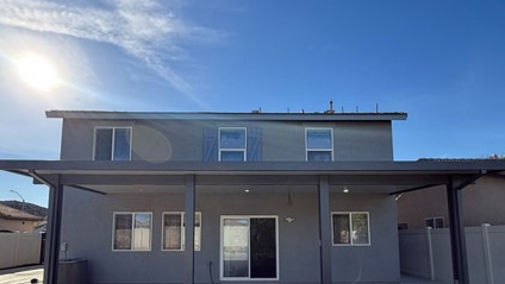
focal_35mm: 23
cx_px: 239
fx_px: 308
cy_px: 204
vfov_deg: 48.1
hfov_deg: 78.6
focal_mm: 2.22
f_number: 2.2
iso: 64
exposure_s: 1/1189
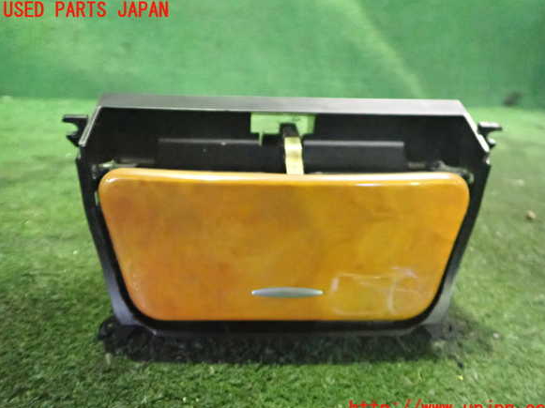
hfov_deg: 58.4
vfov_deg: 45.4
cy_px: 210
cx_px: 280
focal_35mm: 31
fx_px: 488
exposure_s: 1/100
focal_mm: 5.4
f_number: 2.3
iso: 3200
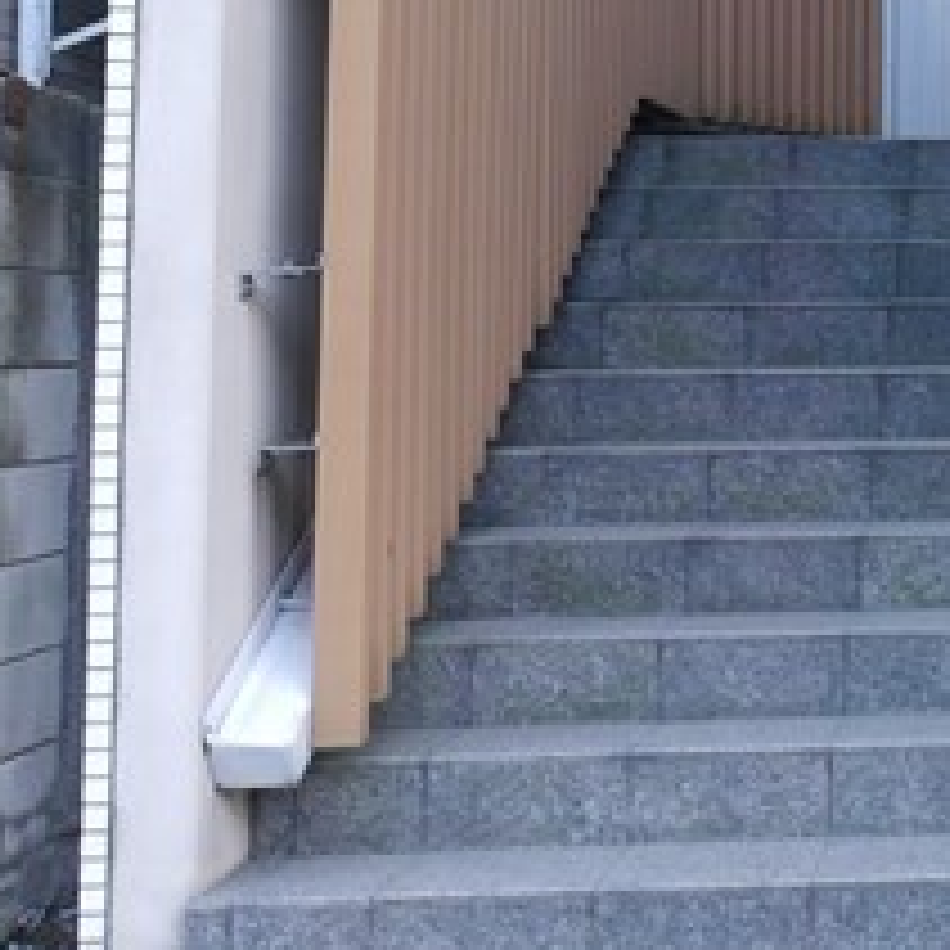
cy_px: 171
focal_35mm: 60
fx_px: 1863
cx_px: 1252
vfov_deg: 27.9
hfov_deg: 24.7
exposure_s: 1/60
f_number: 4
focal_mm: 7
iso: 320
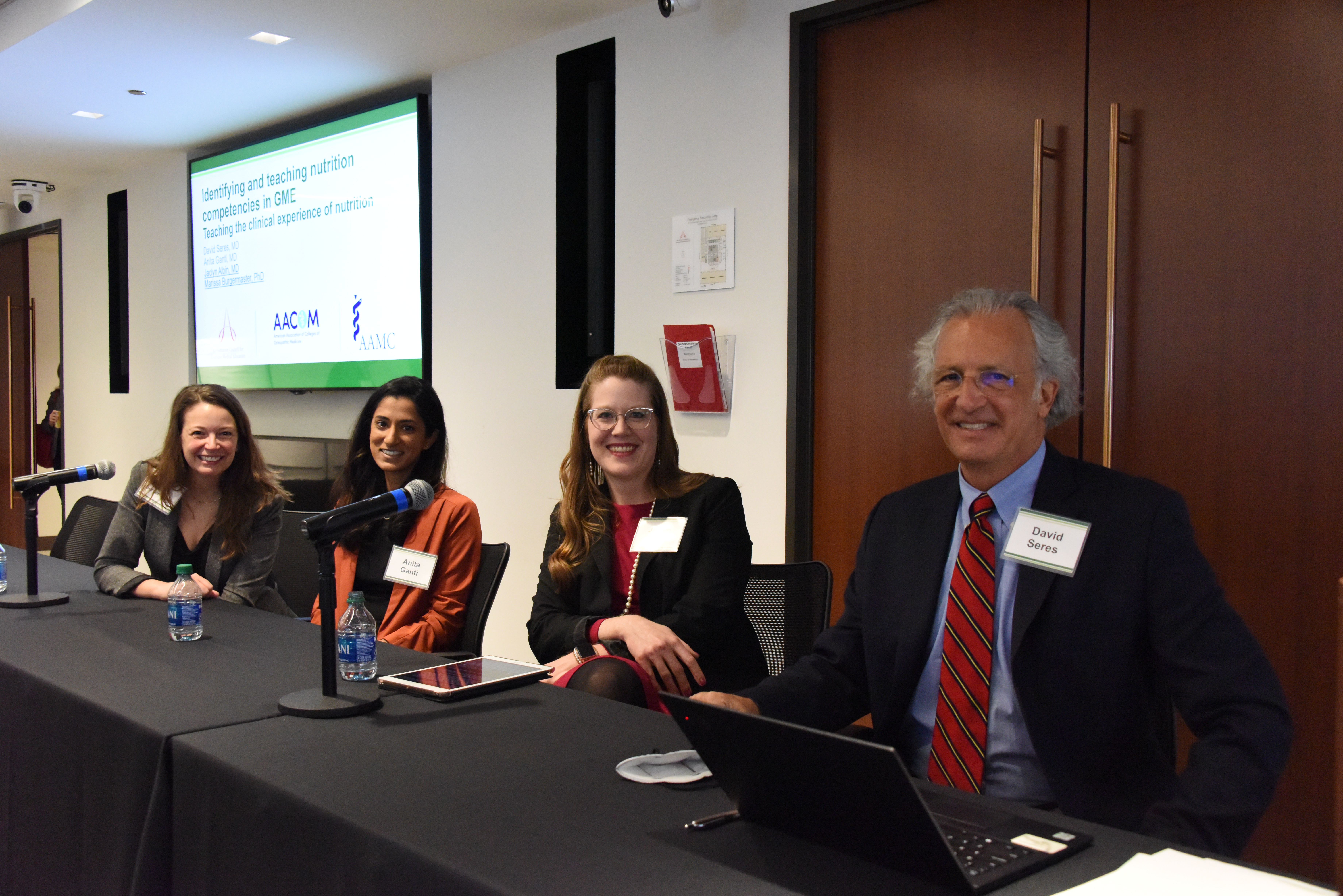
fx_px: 1306
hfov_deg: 54.4
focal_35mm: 35
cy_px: 448
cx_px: 672
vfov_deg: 37.9
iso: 10000
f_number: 6.3
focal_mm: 35
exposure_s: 1/160
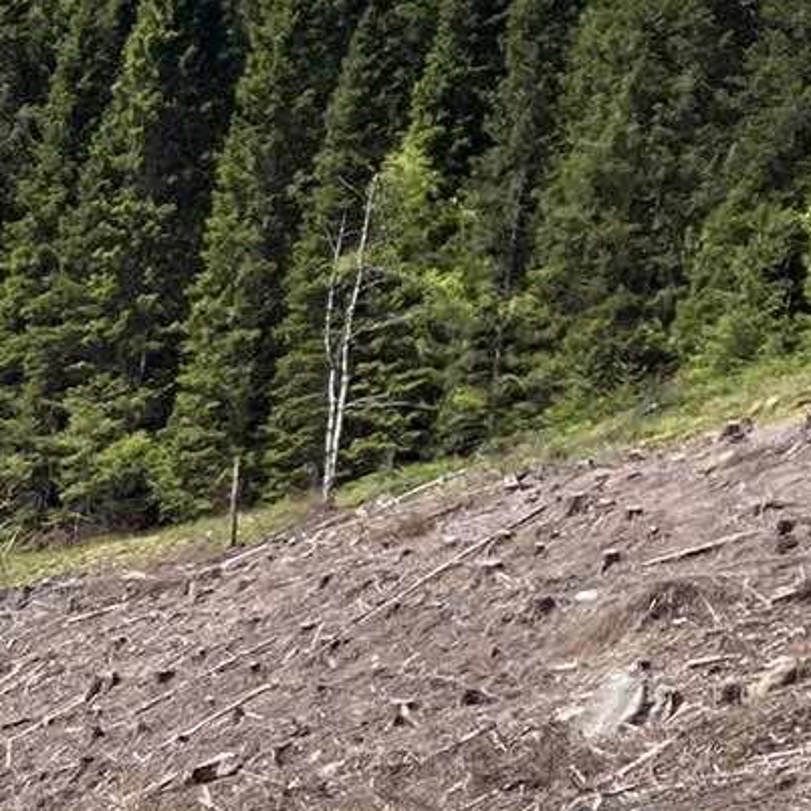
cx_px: -920
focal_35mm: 126
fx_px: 3340
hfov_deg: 12.0
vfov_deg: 13.1
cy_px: 1223
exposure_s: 1/1171
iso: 20
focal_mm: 3.99
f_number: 1.8
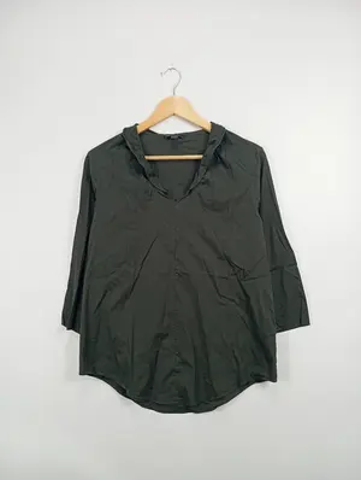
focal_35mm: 28
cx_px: 180
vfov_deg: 63.4
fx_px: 388
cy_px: 240
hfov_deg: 49.9
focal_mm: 4.22
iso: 110
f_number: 1.8
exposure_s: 1/100
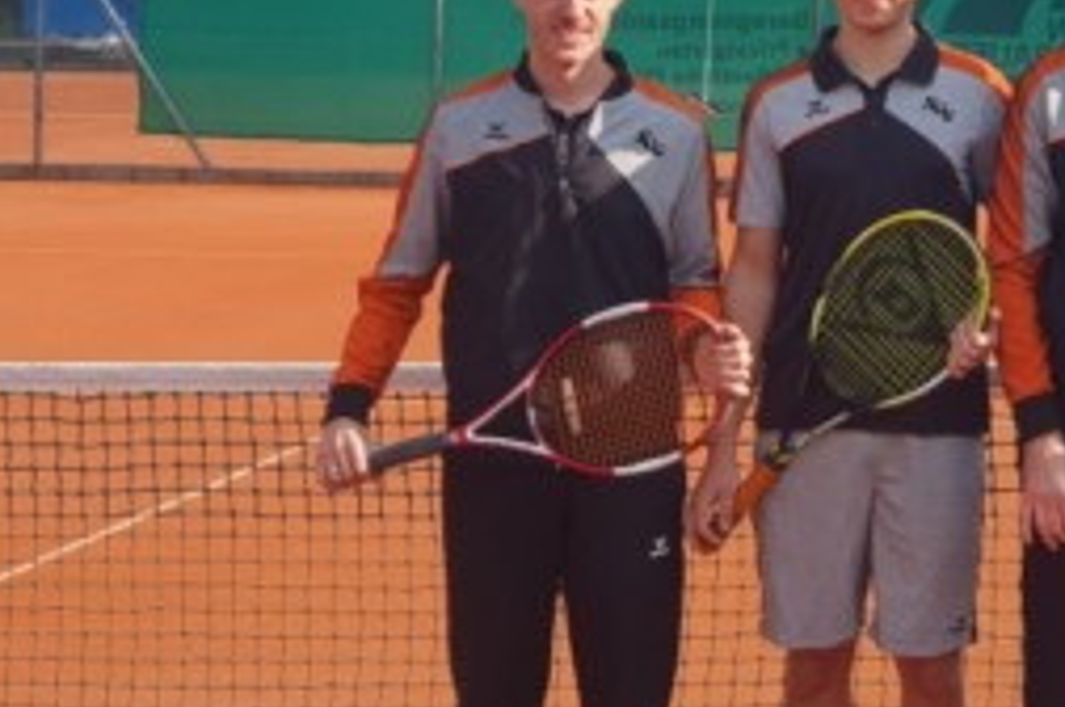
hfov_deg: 18.9
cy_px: -61
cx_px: 913
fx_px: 3161
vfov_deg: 12.6
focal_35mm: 107
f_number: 2.4
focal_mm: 6
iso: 40
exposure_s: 1/546
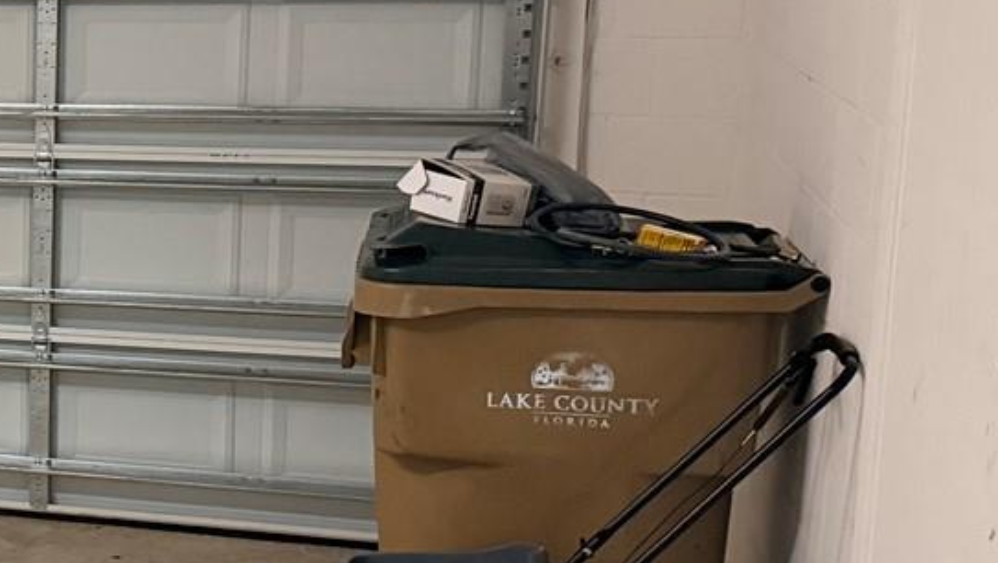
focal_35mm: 77
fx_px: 2039
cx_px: -263
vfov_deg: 15.7
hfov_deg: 24.4
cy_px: 289
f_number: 1.78
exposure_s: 1/40
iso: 800
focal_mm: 6.76
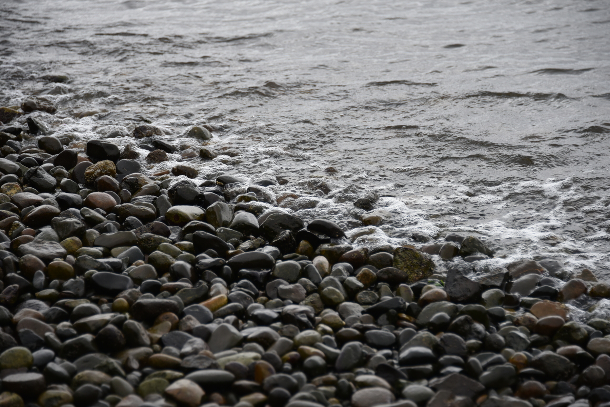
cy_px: 204
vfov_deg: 8.6
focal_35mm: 160
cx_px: 305
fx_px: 2712
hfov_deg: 12.8
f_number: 5.6
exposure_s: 1/320
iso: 200
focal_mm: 160
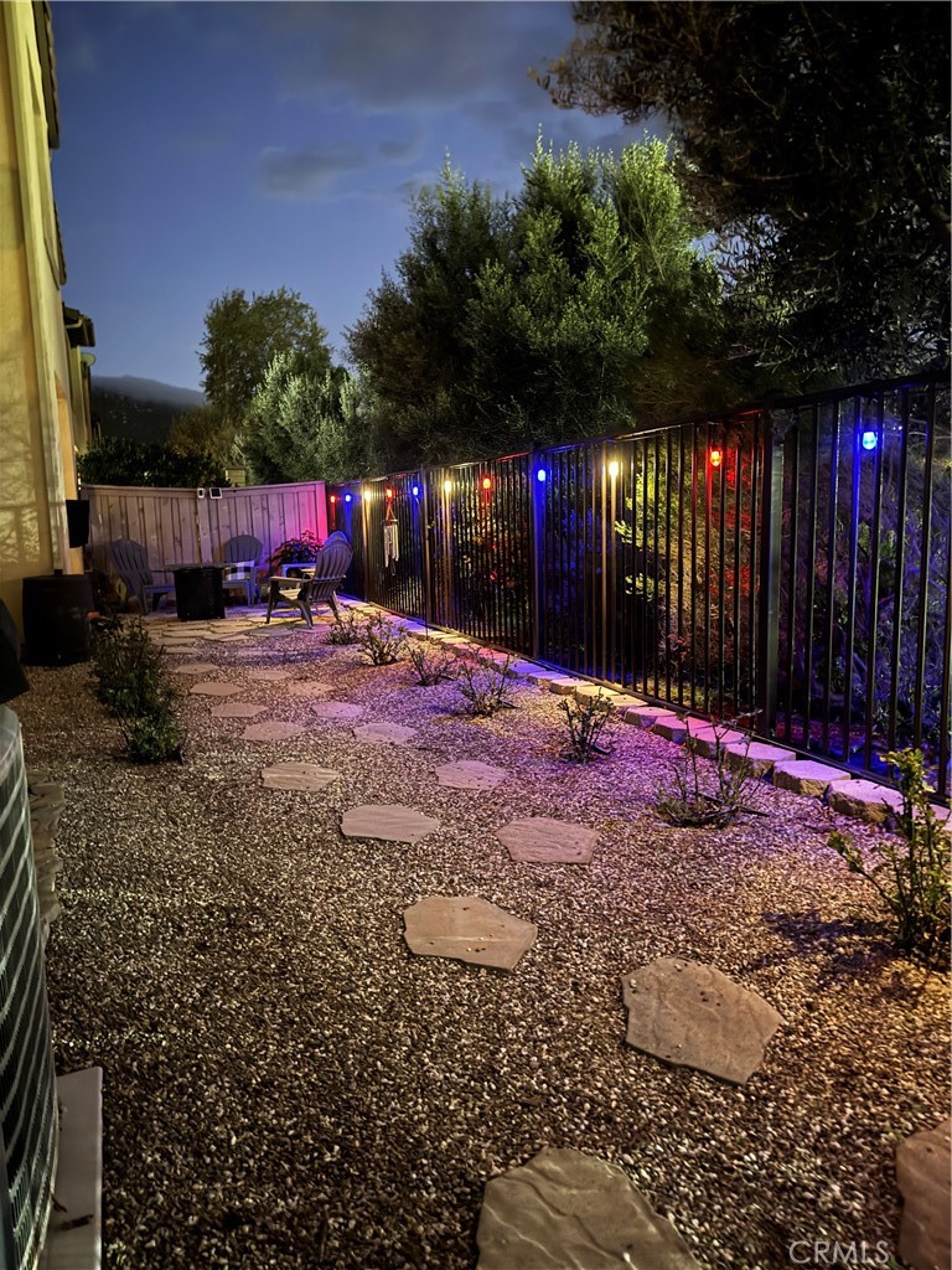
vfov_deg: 71.6
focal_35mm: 24
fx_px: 880
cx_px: 476
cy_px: 635
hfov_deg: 56.8
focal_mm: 6.76
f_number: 1.78
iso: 1600
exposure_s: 1/2
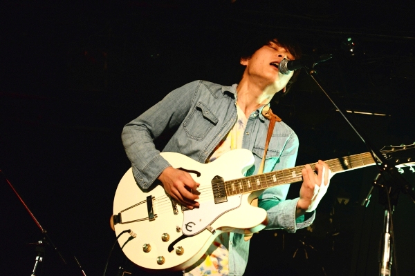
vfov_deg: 20.6
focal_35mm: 66
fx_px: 761
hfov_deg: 30.5
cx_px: 208
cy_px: 138
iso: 6400
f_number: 5.6
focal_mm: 66
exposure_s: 1/80
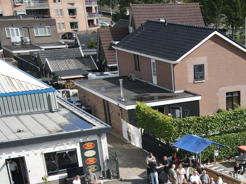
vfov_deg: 19.7
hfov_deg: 26.6
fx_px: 490
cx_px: 250
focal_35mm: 69
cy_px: 238
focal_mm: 4.5
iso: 100
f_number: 2.8
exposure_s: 1/500
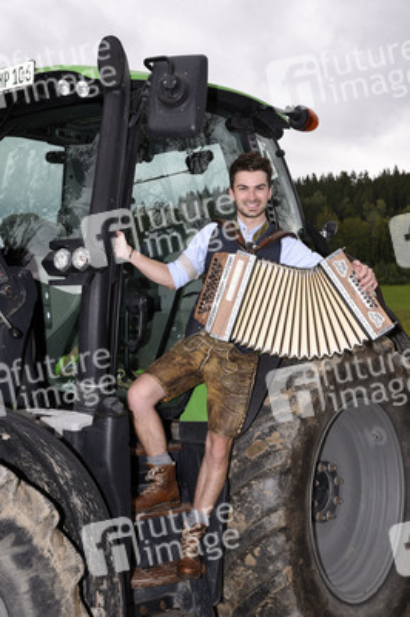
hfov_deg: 26.9
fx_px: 856
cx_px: 205
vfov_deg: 39.6
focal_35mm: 50
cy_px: 308
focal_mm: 50
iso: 320
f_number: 9
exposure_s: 1/160
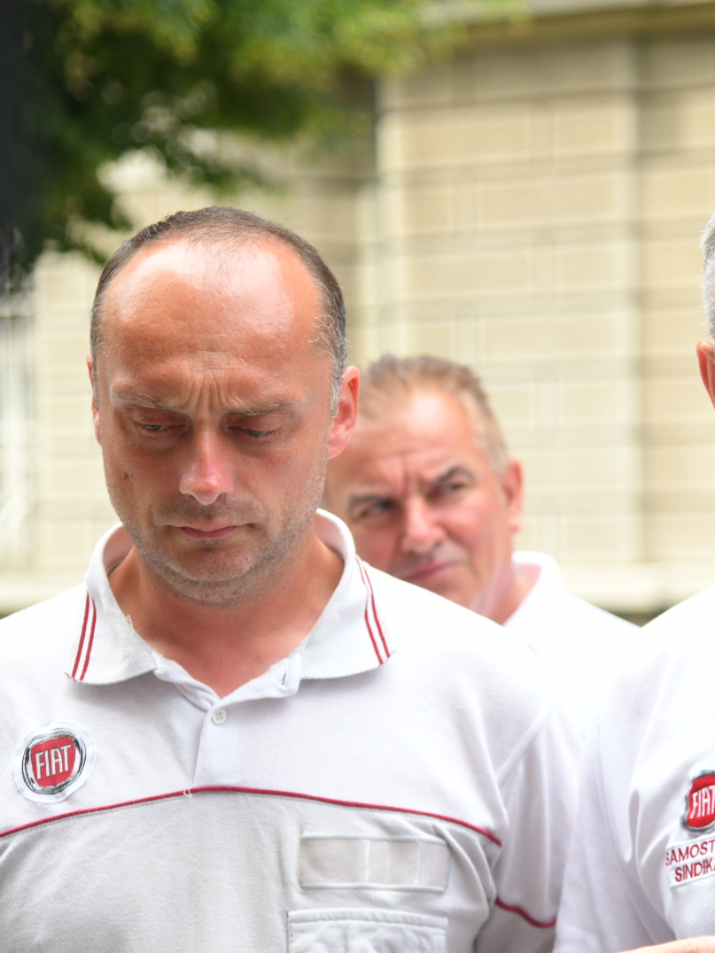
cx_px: 585
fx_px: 3387
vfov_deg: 16.0
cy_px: 476
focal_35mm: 123
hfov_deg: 12.0
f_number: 4
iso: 400
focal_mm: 85
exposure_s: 1/400
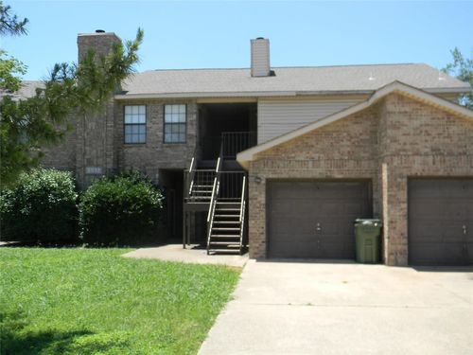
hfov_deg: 51.4
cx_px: 236
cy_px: 178
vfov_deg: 39.7
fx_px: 492
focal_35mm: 36
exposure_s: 1/418
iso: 80
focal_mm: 6.4
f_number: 3.7
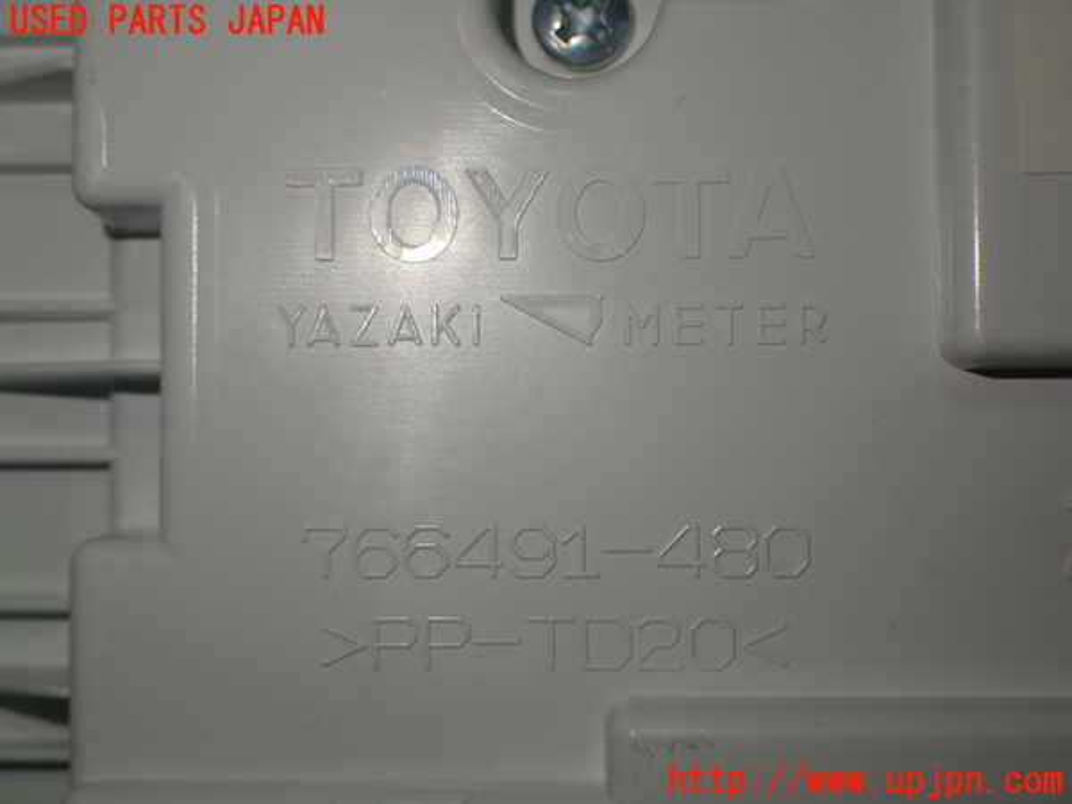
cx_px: 536
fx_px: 1672
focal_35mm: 54
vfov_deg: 27.0
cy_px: 402
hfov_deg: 35.5
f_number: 3.3
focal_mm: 9.65
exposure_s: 1/100
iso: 100
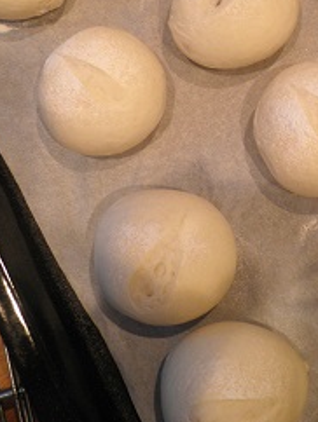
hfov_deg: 30.6
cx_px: 264
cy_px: 111
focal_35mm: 46
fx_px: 562
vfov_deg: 40.2
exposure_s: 1/30
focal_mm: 4.7
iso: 125
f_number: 2.8
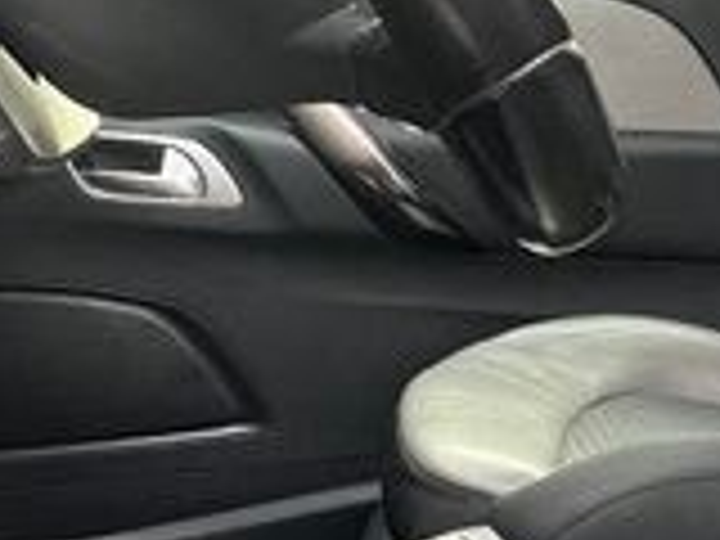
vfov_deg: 17.7
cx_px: 968
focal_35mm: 83
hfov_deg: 21.1
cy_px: 166
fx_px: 1726
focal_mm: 1.57
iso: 100
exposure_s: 1/99
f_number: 1.8
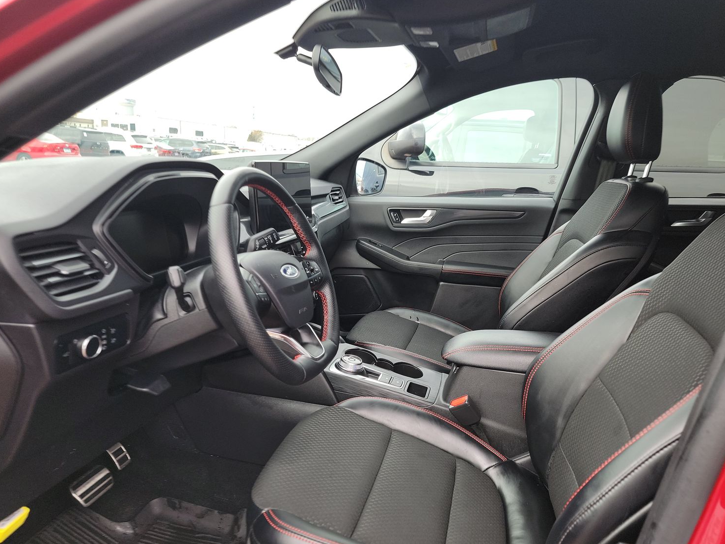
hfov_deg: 67.3
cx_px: 381
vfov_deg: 53.1
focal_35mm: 26
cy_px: 282
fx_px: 545
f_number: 1.8
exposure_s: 1/59
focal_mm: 6.7
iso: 54
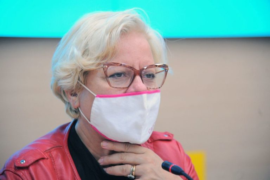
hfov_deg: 17.1
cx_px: 135
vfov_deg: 11.4
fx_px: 900
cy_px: 90
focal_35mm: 120
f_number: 4
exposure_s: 1/200
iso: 4000
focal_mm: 120
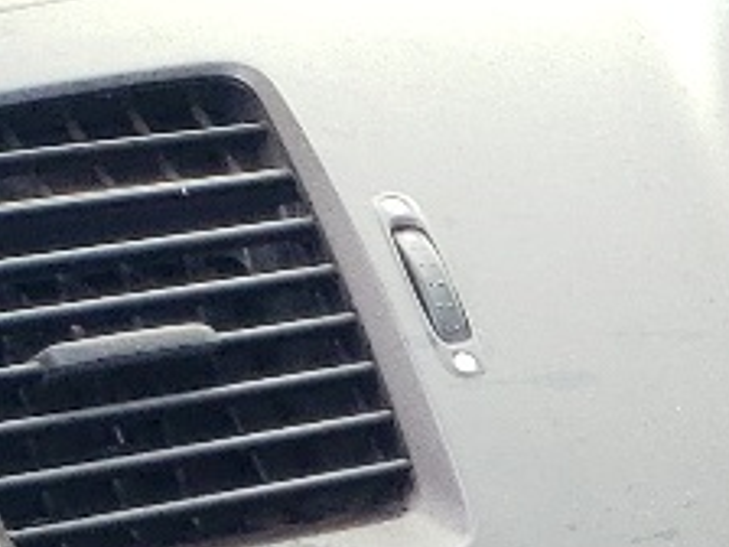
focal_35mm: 186
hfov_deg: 8.7
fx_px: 3917
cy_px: 1527
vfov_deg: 7.2
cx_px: 2236
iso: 50
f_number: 1.5
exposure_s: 1/159
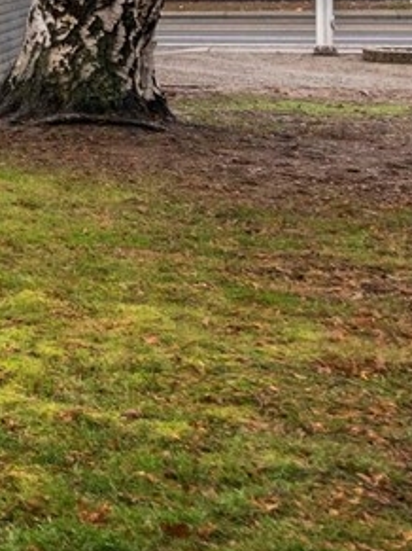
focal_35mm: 84
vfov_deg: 22.0
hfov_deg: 9.8
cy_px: -65
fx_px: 1334
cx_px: -1001
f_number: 7.1
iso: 100
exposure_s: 1/200
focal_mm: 15
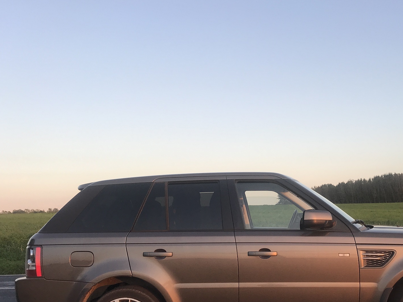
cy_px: 192
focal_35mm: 40
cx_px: 268
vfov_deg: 35.7
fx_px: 466
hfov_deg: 46.1
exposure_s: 1/297
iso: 20
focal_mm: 3.99
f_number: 1.8
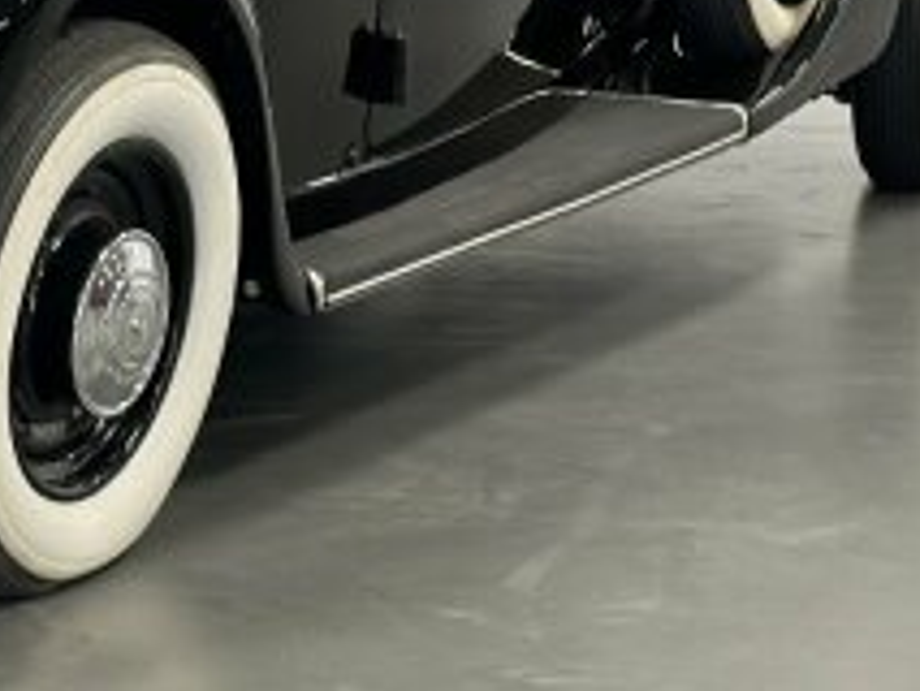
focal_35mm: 144
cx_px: -30
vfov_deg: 10.3
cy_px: 73
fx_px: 3829
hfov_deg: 13.5
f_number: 1.78
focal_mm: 6.86
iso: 160
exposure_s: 1/60
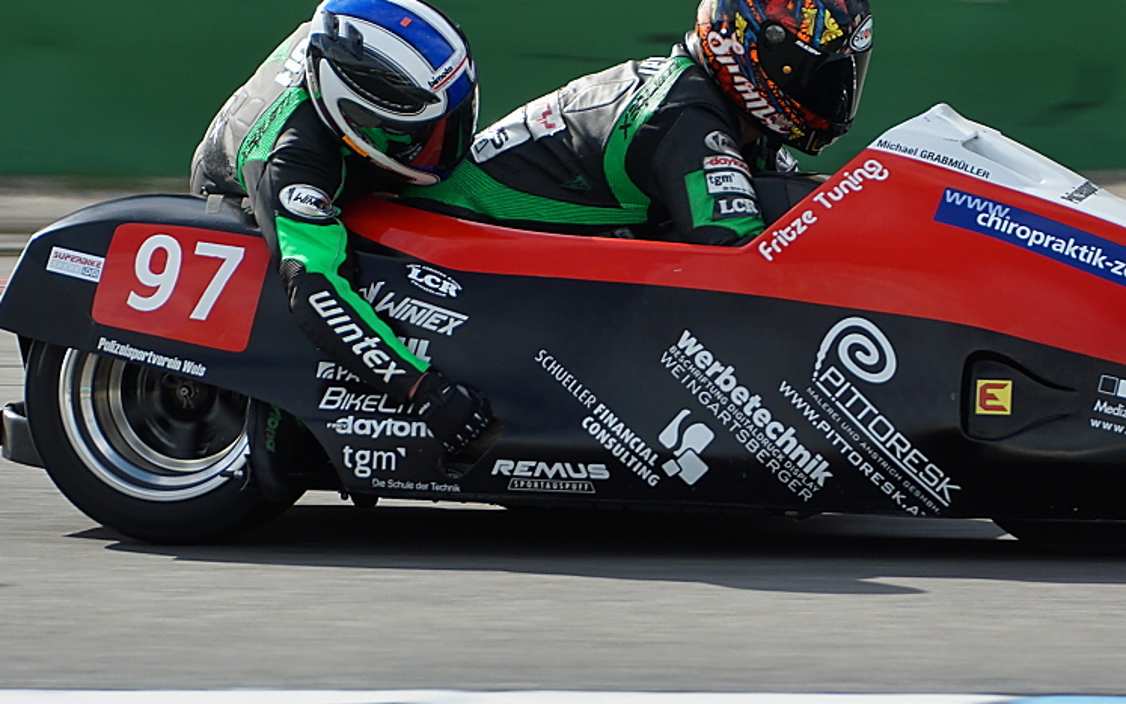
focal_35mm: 393
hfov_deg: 5.3
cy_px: 286
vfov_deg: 3.3
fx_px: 12061
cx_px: 805
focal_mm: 160
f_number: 5.6
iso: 160
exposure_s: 1/400
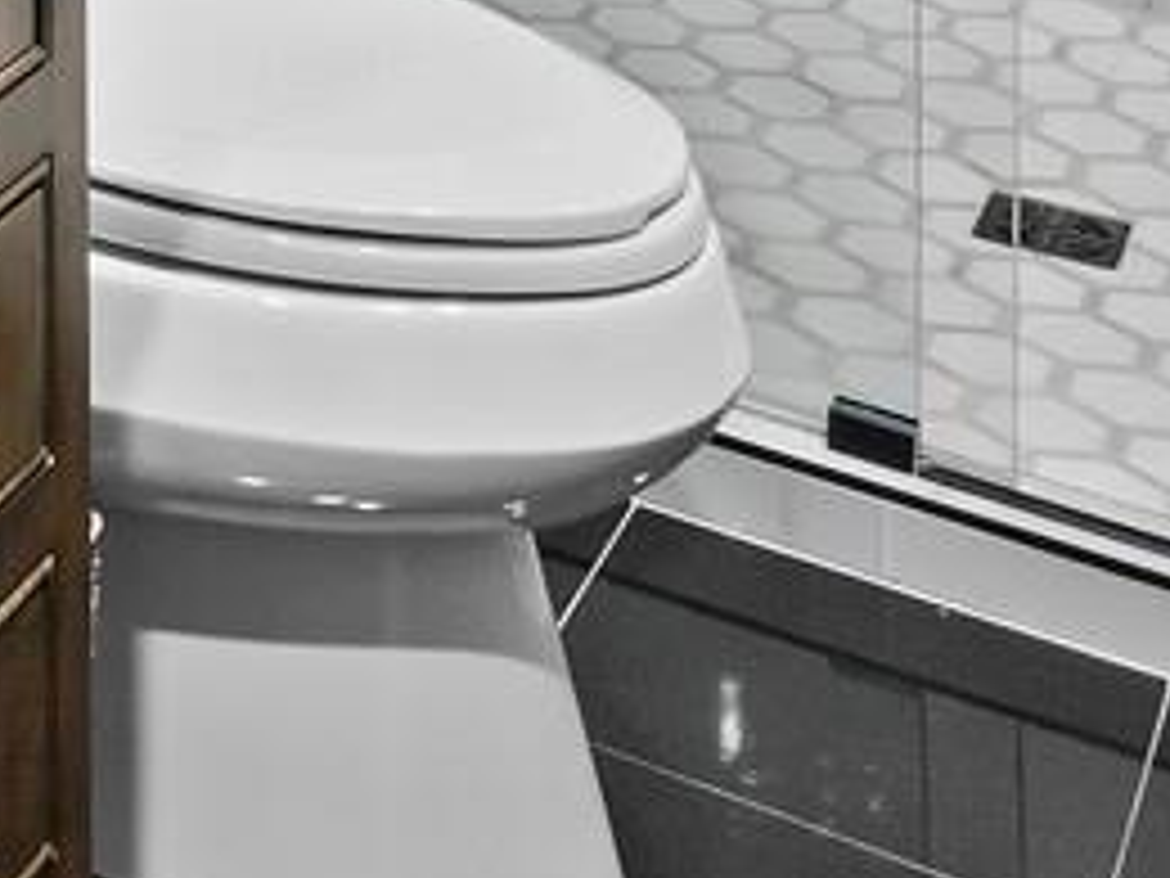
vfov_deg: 12.7
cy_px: -1324
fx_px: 2907
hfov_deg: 18.6
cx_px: -832
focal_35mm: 86
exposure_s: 1.3
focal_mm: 7
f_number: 11
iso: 400
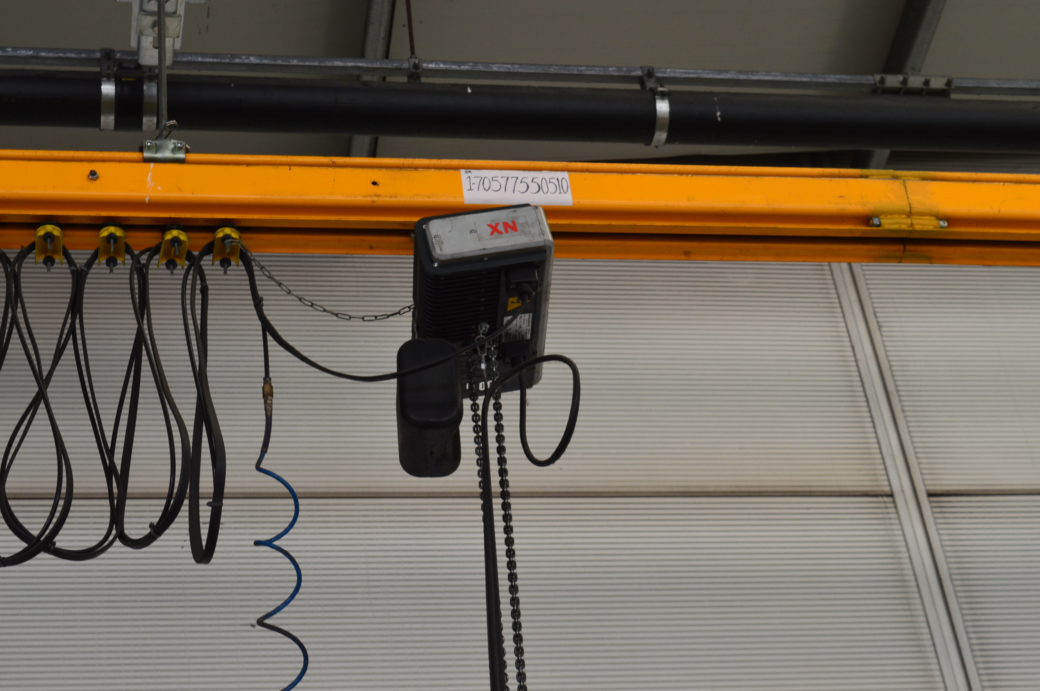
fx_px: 2381
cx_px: 520
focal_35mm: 82
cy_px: 346
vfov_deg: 16.5
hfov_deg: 24.6
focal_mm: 55
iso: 400
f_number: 8
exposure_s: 1/80
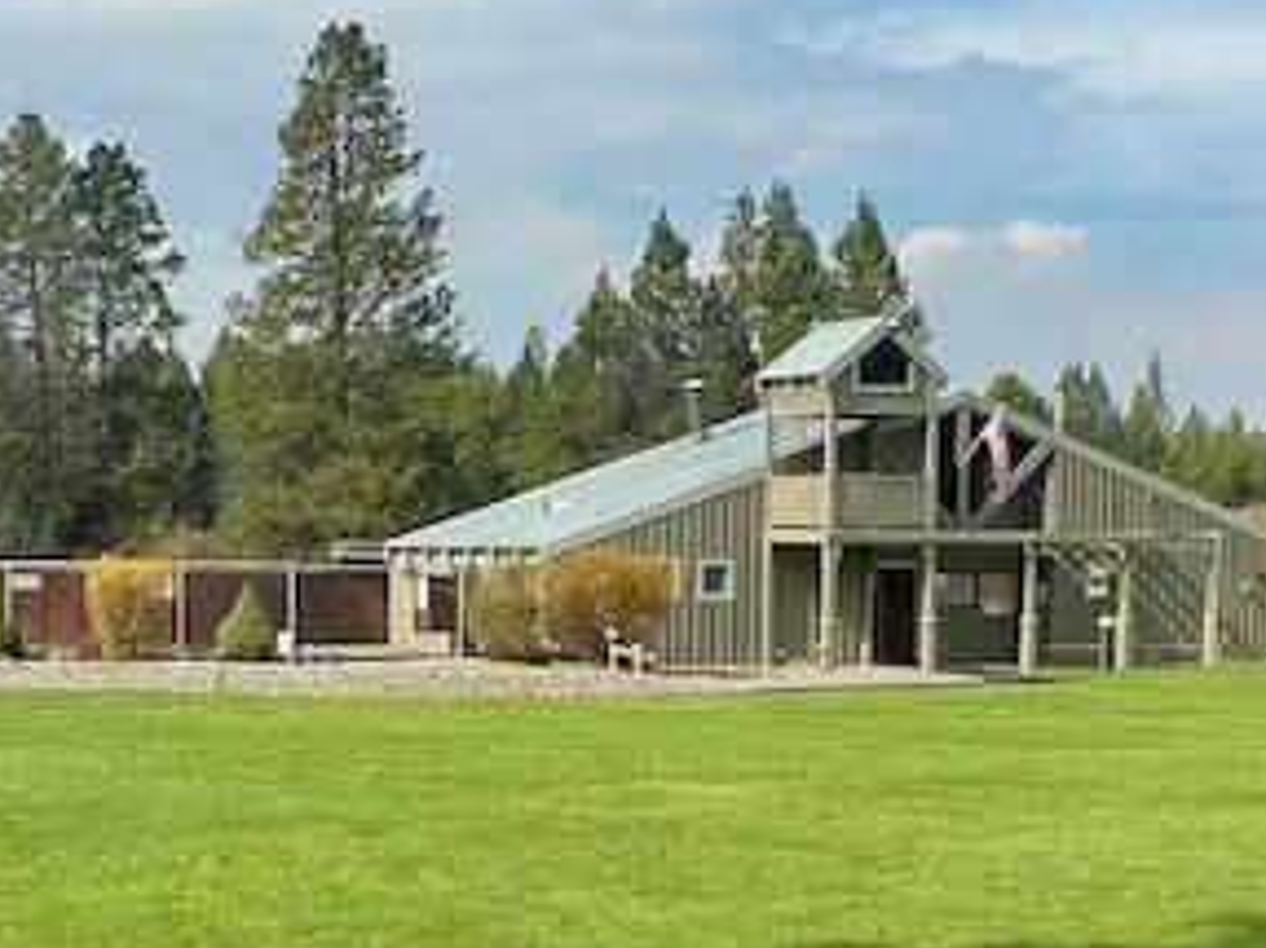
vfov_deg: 25.1
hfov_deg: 33.2
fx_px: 2120
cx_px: 596
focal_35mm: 58
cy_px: 644
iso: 32
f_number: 1.8
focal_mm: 1.57
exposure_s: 1/1508
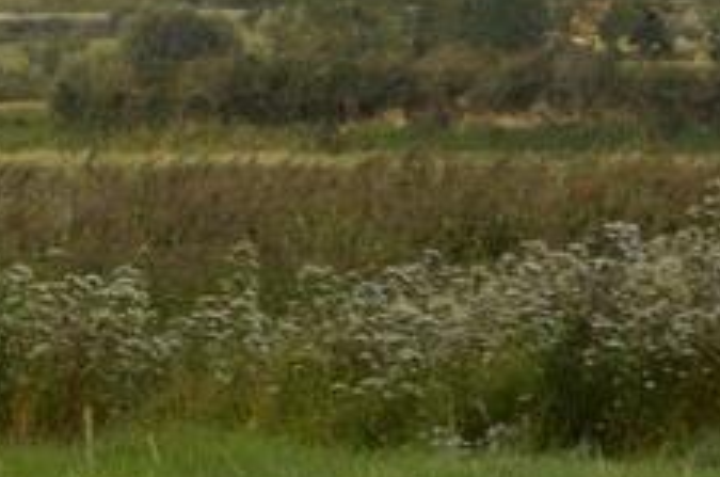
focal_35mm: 919
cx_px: -1814
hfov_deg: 2.2
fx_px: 18341
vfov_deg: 1.5
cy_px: -800
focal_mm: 86
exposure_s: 1/50
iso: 100
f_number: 7.1
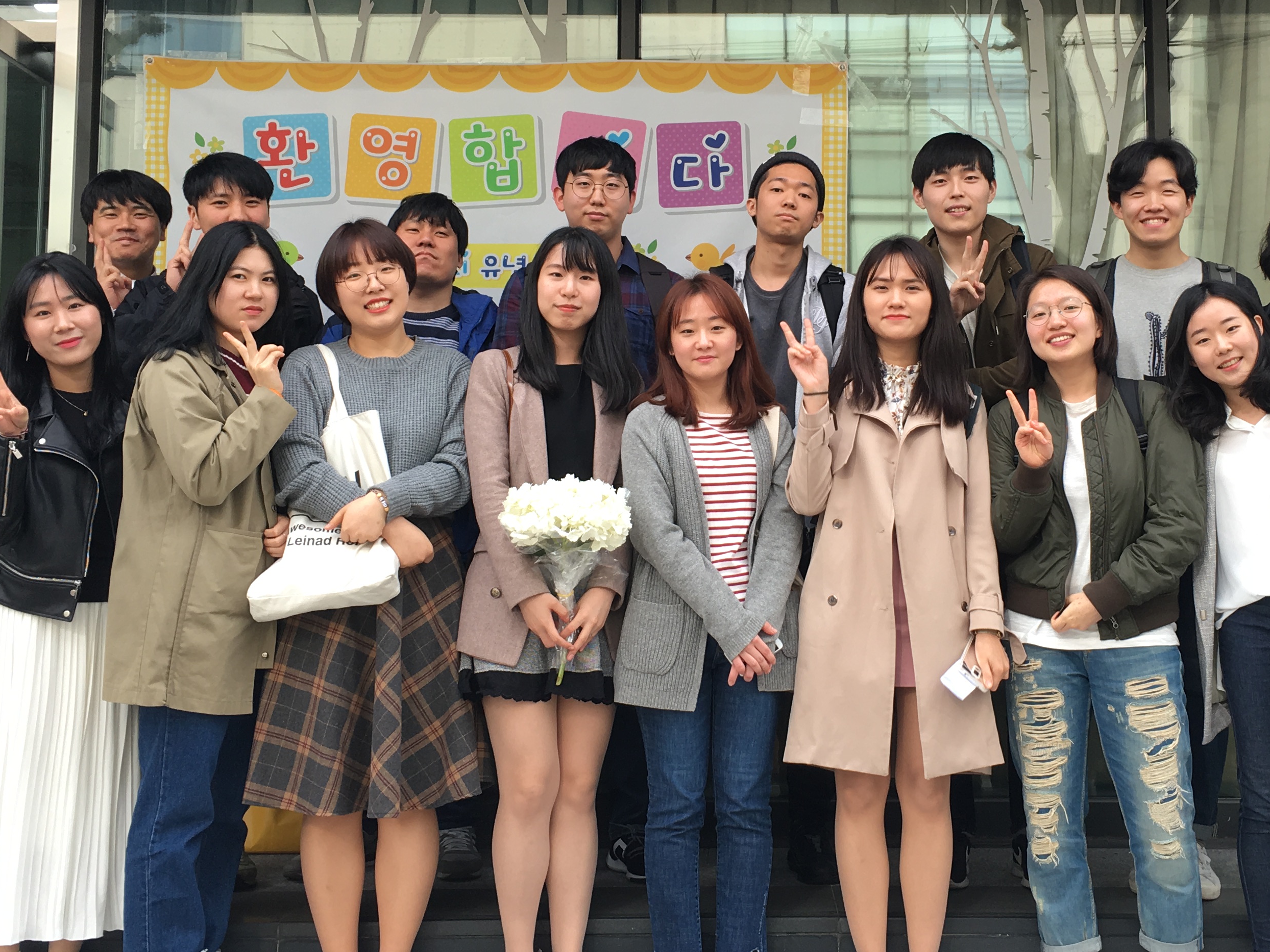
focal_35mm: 47
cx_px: 769
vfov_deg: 30.8
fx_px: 1724
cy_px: 368
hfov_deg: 40.2
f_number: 2.2
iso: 25
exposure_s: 1/124
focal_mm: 4.15
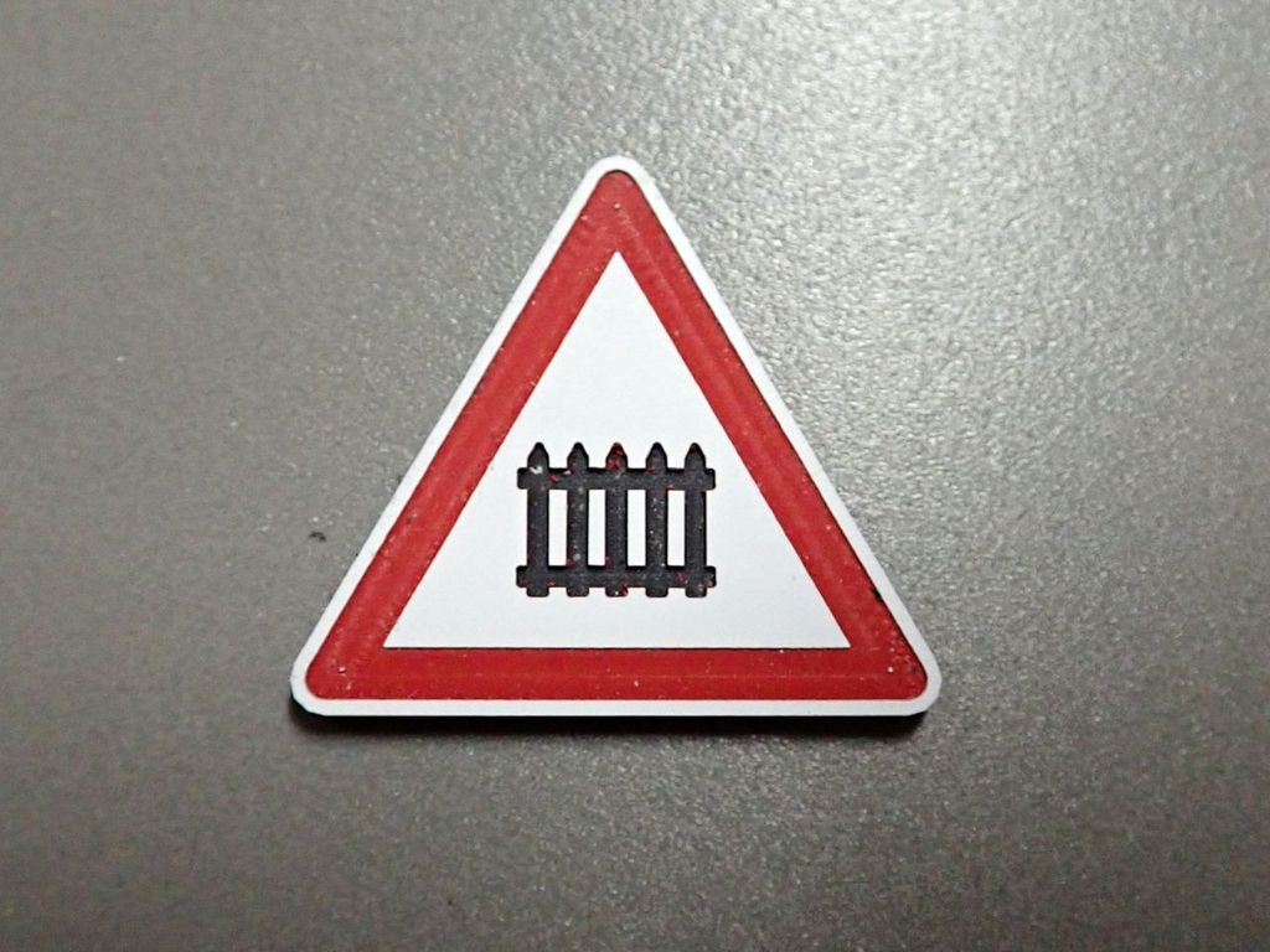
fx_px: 1101
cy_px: 476
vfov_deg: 46.8
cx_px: 635
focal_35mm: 30
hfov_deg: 60.0
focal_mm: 5.5
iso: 640
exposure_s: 1/160
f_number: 2.3
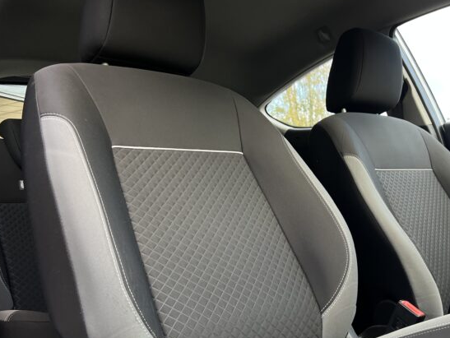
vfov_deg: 37.6
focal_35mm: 38
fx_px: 494
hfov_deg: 47.6
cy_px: 201
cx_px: 323
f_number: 1.5
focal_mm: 5.7
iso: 80
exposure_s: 1/121
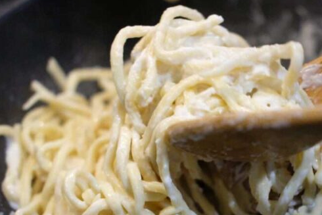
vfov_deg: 16.4
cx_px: 249
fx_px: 743
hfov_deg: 24.2
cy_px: 152
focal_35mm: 83
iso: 10000
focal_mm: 35
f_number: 2
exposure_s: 1/1000
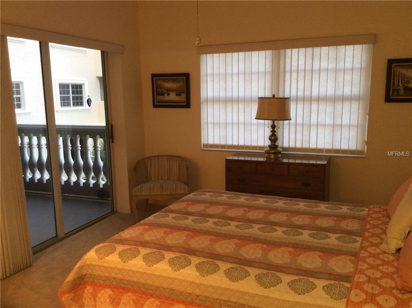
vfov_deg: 44.0
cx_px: 206
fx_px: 380
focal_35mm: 32
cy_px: 154
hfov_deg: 56.9
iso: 40
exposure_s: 1/24
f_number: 2.4
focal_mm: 3.3
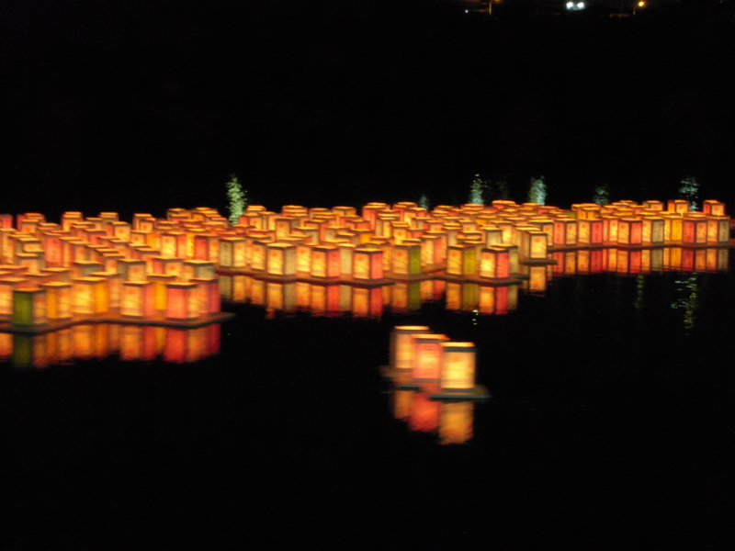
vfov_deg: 14.1
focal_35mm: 105
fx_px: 2229
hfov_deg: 18.7
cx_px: 368
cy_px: 276
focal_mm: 18.8
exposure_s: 1/3
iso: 800
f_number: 5.6
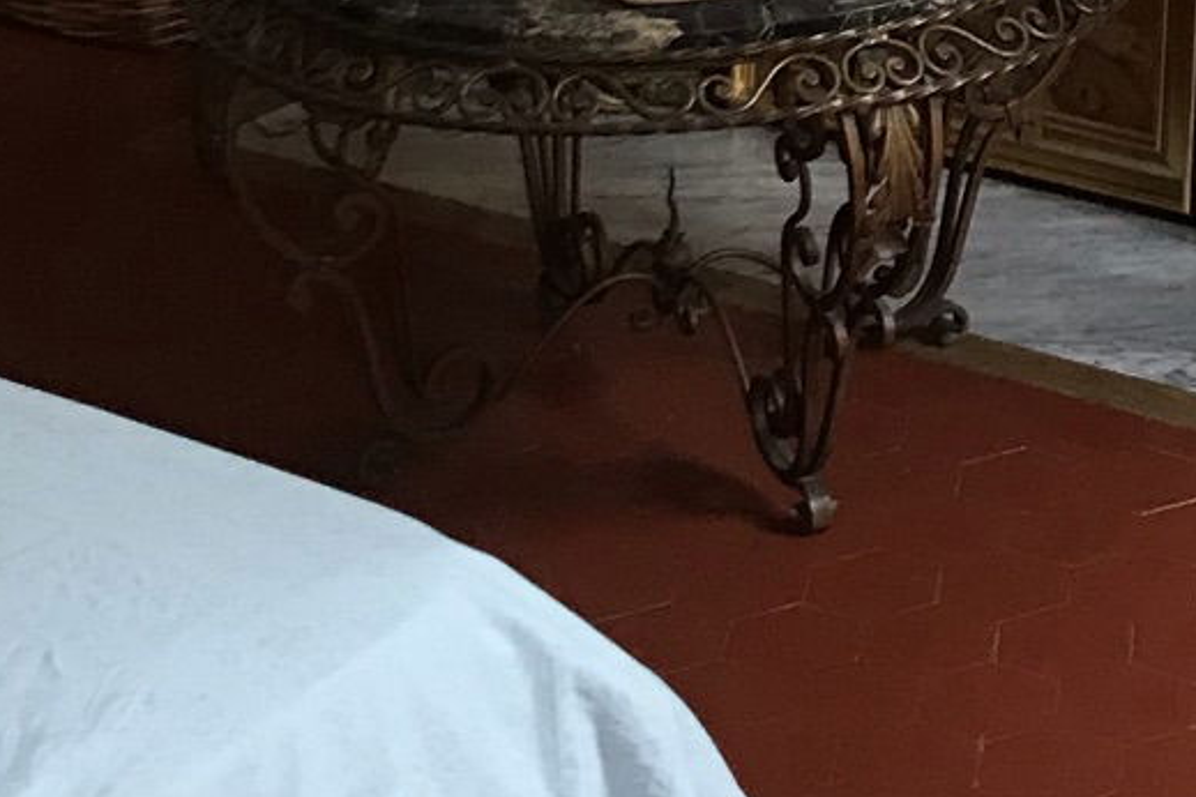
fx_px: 3820
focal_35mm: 115
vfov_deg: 11.1
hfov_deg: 17.2
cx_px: 1316
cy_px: -652
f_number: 1.8
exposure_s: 1/33
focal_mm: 3.99
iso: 40
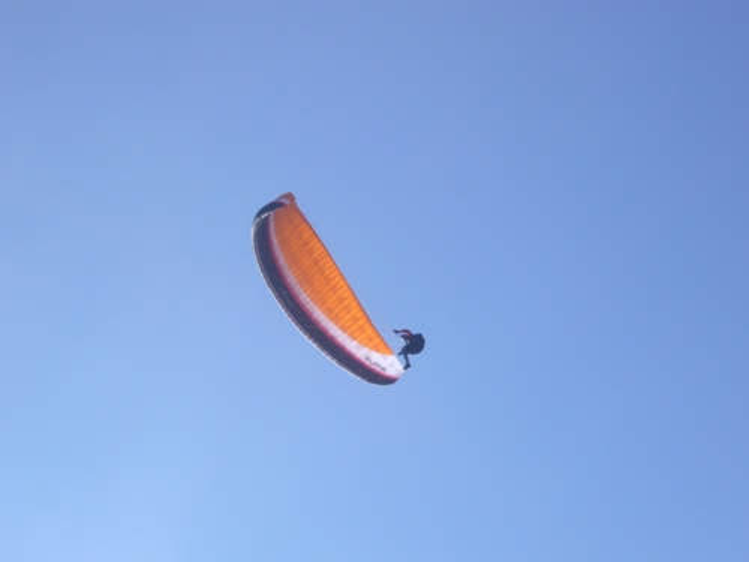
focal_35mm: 102
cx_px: 374
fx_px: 2207
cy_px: 281
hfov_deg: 19.3
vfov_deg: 14.5
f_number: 11
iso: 80
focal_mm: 16.8
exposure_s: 1/125
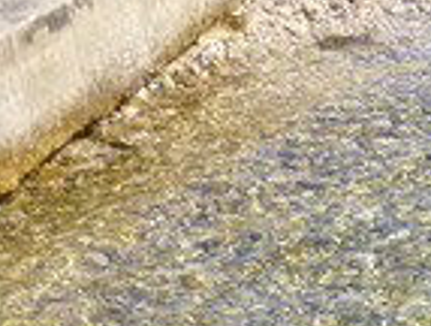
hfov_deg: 10.3
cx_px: 934
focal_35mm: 173
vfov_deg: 8.1
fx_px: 2159
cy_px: 694
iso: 100
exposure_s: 1/500
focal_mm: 5.6
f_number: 3.4
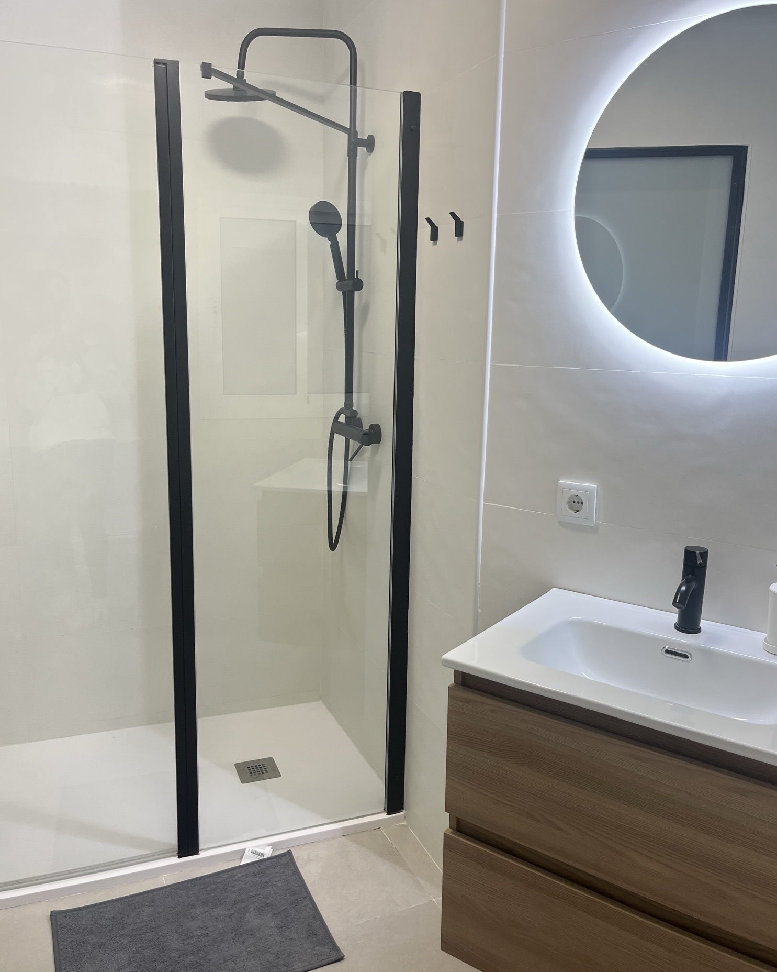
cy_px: 474
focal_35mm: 28
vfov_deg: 62.2
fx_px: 805
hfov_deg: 51.5
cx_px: 389
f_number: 1.6
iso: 80
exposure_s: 1/100
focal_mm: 5.1
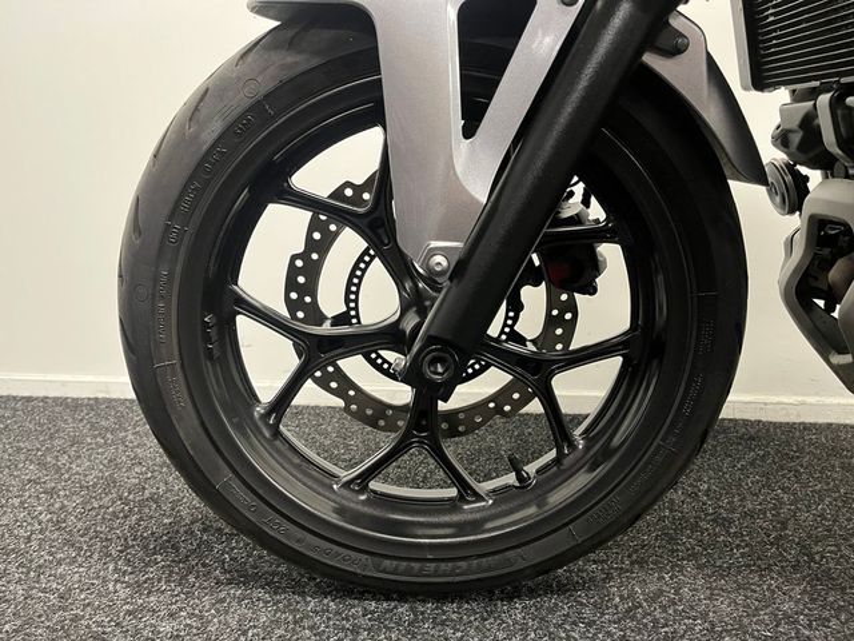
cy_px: 320
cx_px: 427
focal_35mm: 26
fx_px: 641
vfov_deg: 53.1
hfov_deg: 67.3
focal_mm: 5.1
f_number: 1.6
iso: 500
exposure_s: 1/50
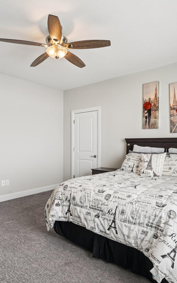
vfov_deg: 72.5
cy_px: 142
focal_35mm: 25
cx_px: 81
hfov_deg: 49.2
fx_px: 193
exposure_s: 1/30
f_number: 8
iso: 200
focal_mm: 16
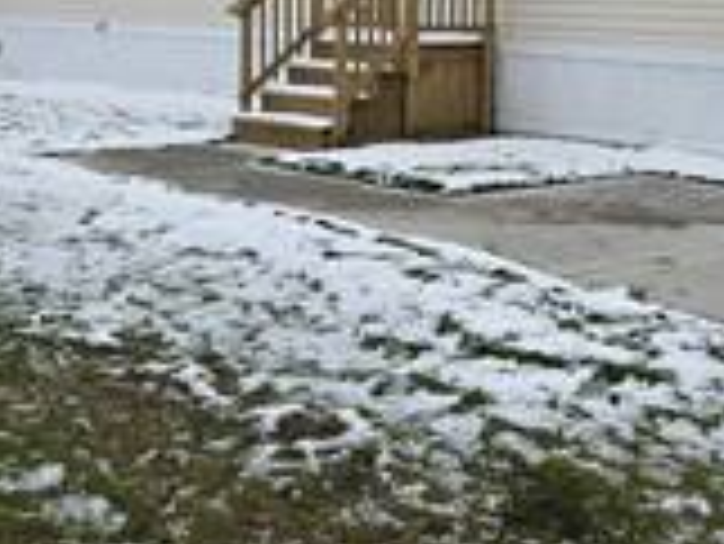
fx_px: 1528
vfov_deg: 19.0
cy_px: -117
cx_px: 418
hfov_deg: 26.6
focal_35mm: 73
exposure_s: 1/1509
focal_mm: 5.4
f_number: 1.8
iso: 25
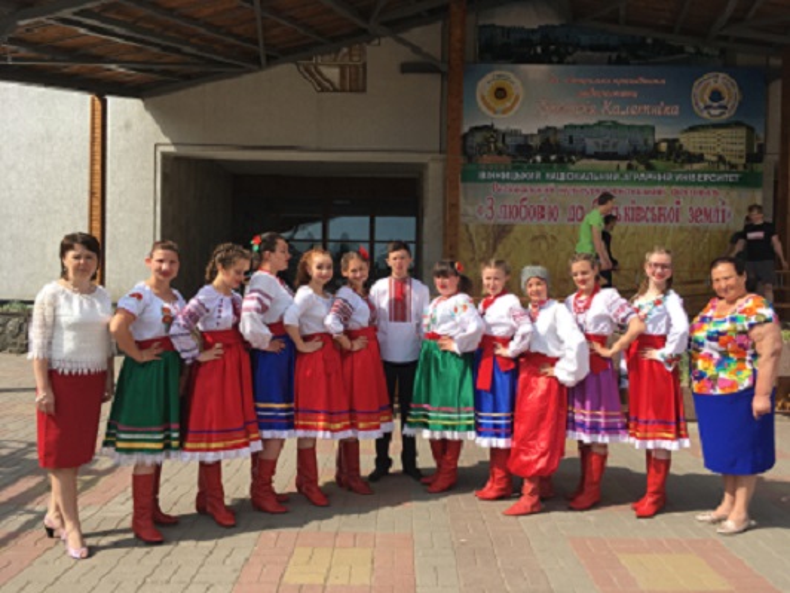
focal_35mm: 29
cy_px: 296
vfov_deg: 48.2
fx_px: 662
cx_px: 395
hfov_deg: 61.7
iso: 25
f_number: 2.2
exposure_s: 1/1350
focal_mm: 4.15
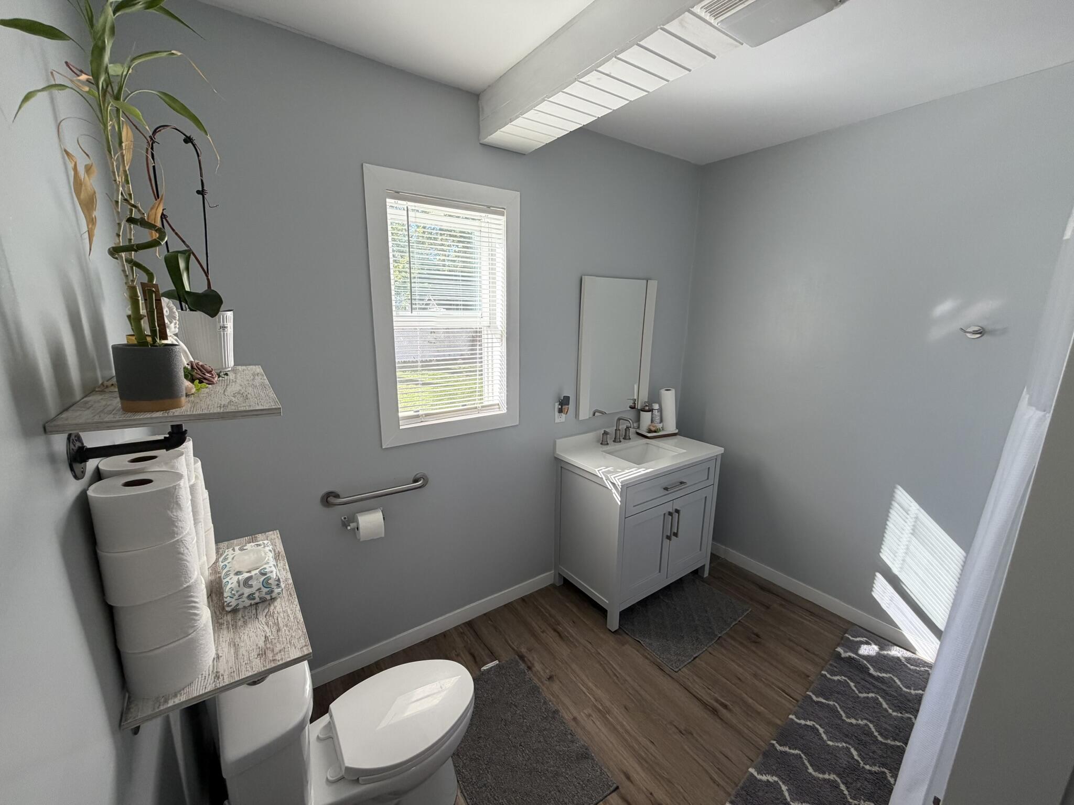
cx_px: 537
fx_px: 434
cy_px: 402
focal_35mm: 14
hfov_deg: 102.1
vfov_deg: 85.7
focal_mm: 2.22
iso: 125
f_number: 2.2
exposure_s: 1/121
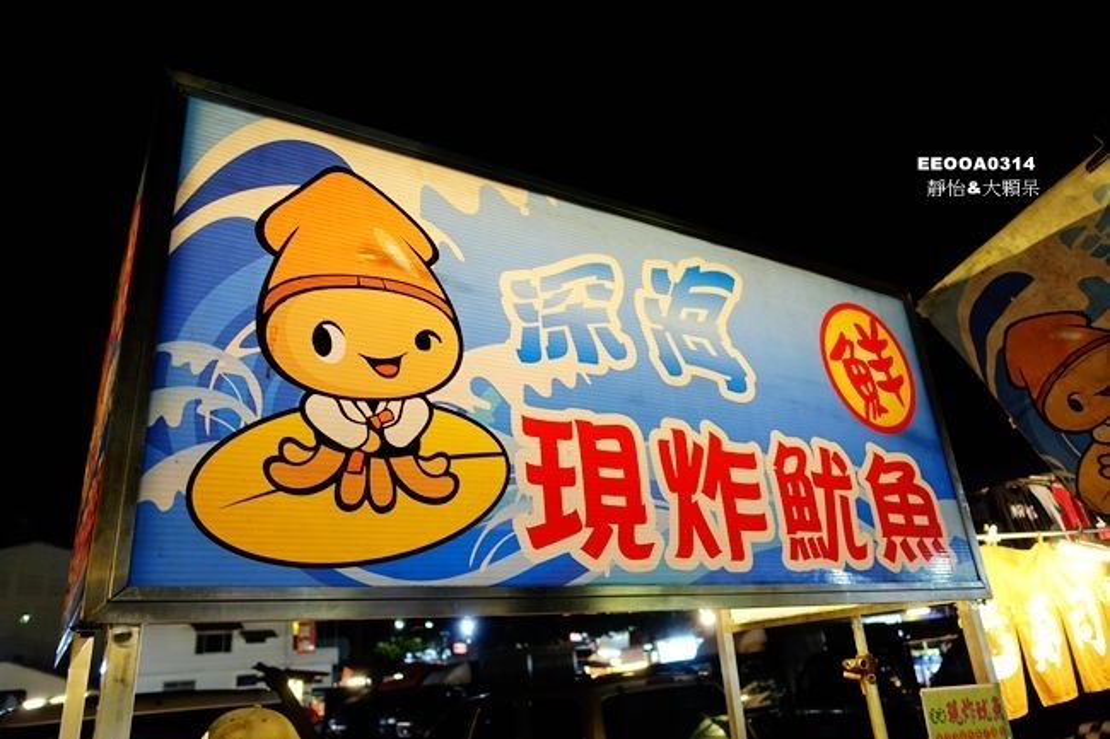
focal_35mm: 24
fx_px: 740
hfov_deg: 73.8
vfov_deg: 53.1
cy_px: 370
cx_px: 555
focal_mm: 8.8
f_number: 1.8
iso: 250
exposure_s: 1/30
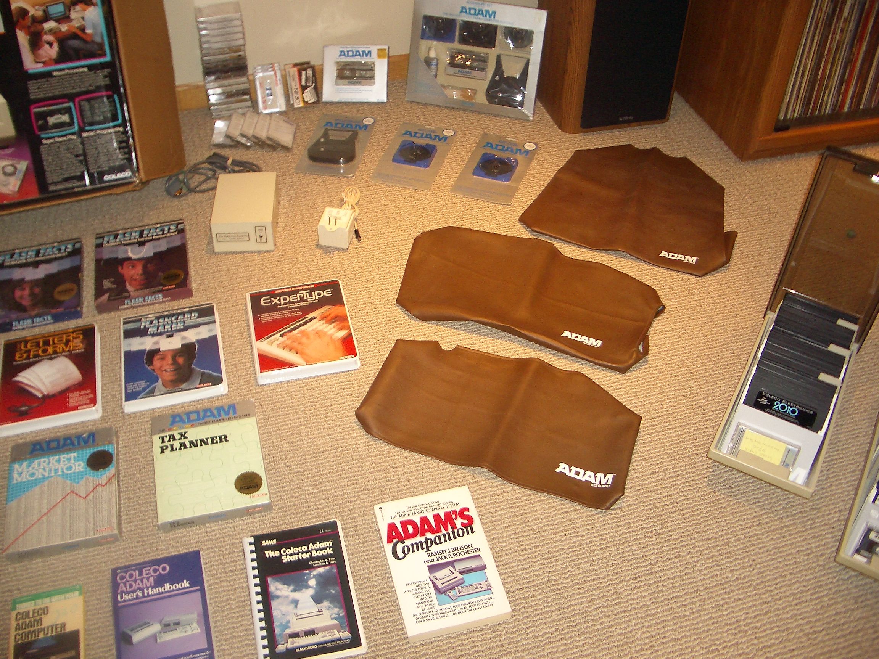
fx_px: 889
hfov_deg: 52.6
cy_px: 330
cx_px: 440
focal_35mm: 35
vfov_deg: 40.7
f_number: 2.6
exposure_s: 1/60
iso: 100
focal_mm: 5.8
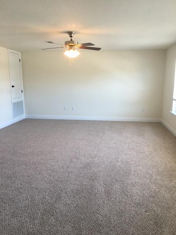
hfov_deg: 48.2
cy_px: 118
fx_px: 197
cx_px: 88
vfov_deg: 61.7
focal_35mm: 29
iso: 40
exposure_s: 1/30
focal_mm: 4.15
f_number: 2.2
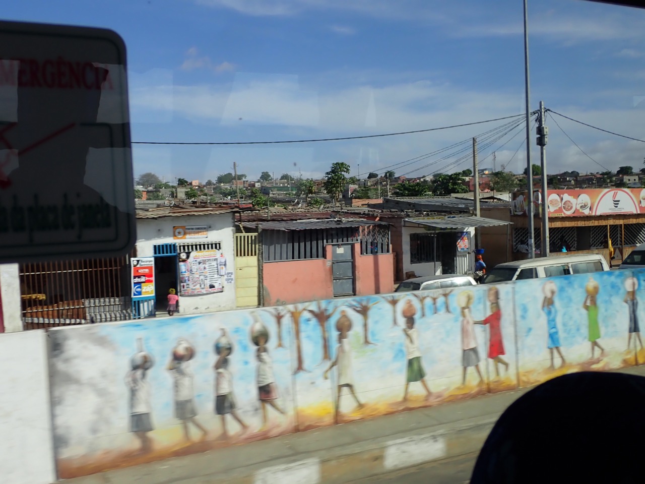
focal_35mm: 36
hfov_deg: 51.4
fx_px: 671
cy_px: 242
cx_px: 322
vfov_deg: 39.7
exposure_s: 1/200
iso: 100
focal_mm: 6.37
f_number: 3.5
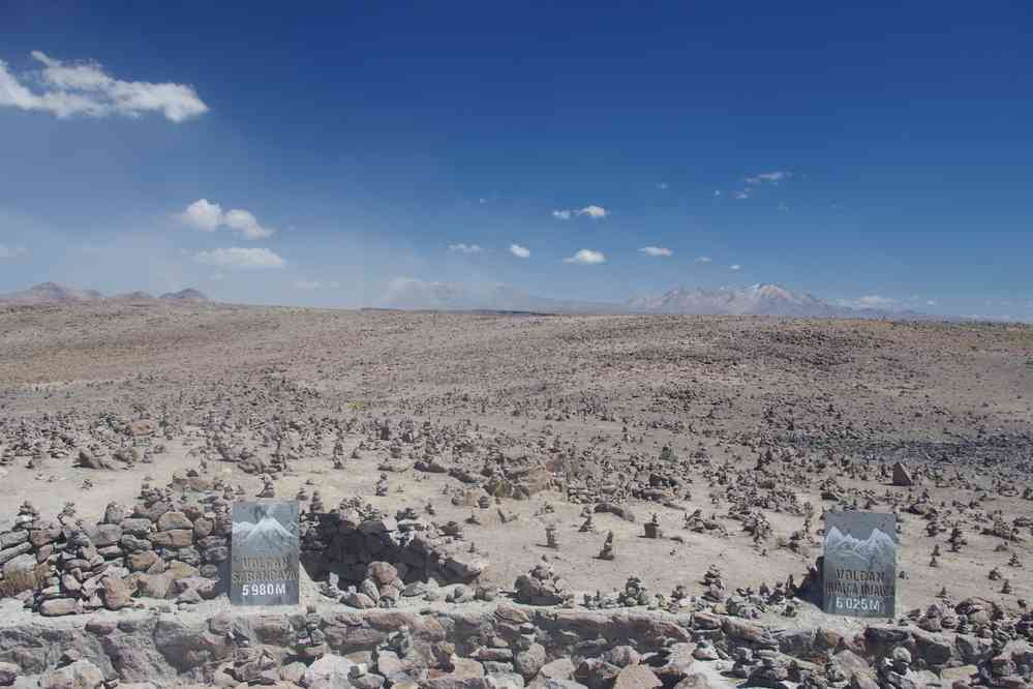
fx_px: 990
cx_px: 516
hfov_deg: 55.1
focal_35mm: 34
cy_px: 344
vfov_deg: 38.4
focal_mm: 23
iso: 200
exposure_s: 1/100
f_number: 11
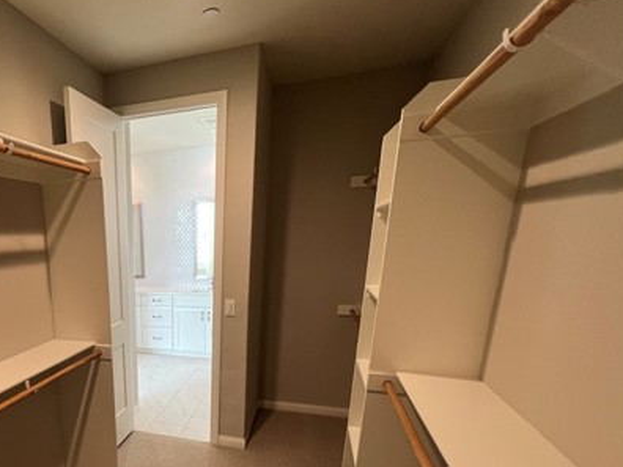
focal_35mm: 21
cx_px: 140
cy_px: 343
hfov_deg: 72.3
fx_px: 378
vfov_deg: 60.4
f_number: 1.8
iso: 125
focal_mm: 1.57
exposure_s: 1/60
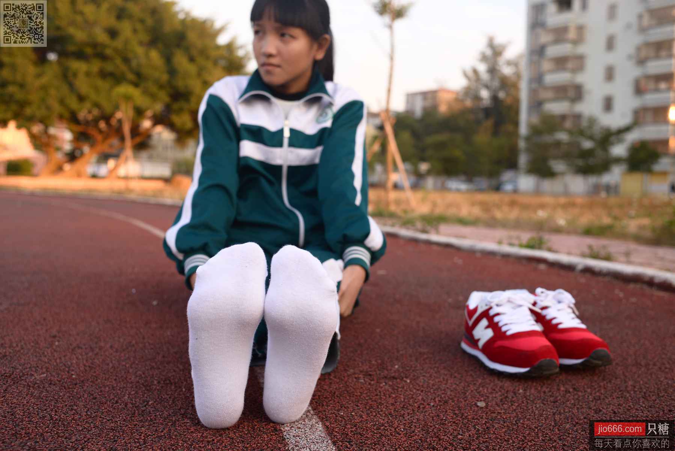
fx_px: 656
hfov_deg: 54.4
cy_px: 226
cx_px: 338
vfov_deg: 37.9
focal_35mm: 35
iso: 100
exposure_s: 1/80
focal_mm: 35
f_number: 5.6
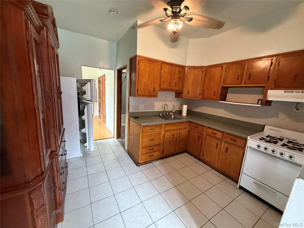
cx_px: 152
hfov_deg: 102.1
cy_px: 114
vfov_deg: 85.7
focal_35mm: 14
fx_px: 123
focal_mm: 2.22
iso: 800
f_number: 2.2
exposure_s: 1/60
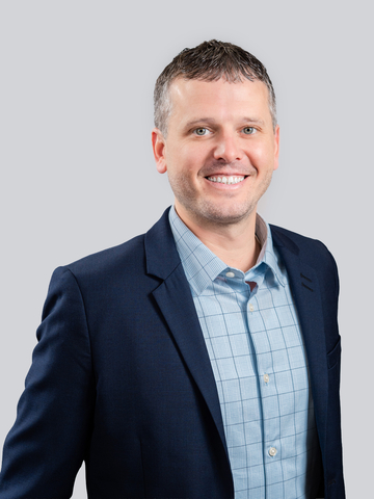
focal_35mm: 90
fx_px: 1297
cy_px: 250
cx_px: 187
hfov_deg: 16.4
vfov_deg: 21.8
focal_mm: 45
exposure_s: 1/250
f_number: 4
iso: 200
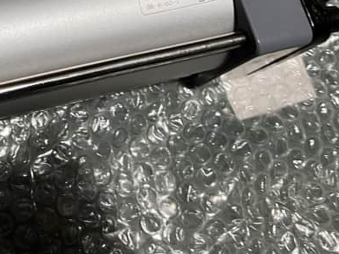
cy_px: -50
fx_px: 646
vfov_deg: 20.8
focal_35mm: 66
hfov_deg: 28.4
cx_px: 44
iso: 200
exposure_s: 1/50
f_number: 1.5
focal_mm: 5.7
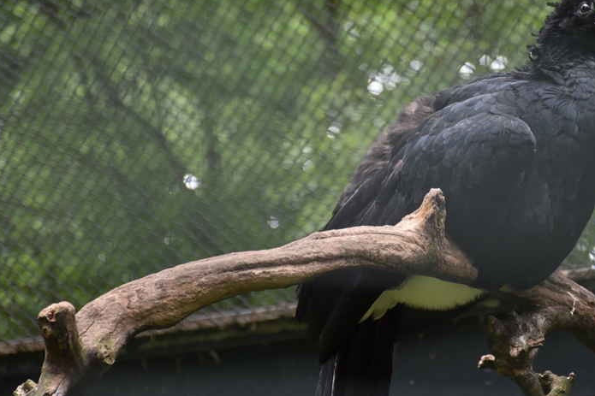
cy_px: 118
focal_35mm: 199
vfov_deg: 6.9
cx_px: 429
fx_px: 3288
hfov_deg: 10.3
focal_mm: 90
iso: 400
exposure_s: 1/60
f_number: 5.3
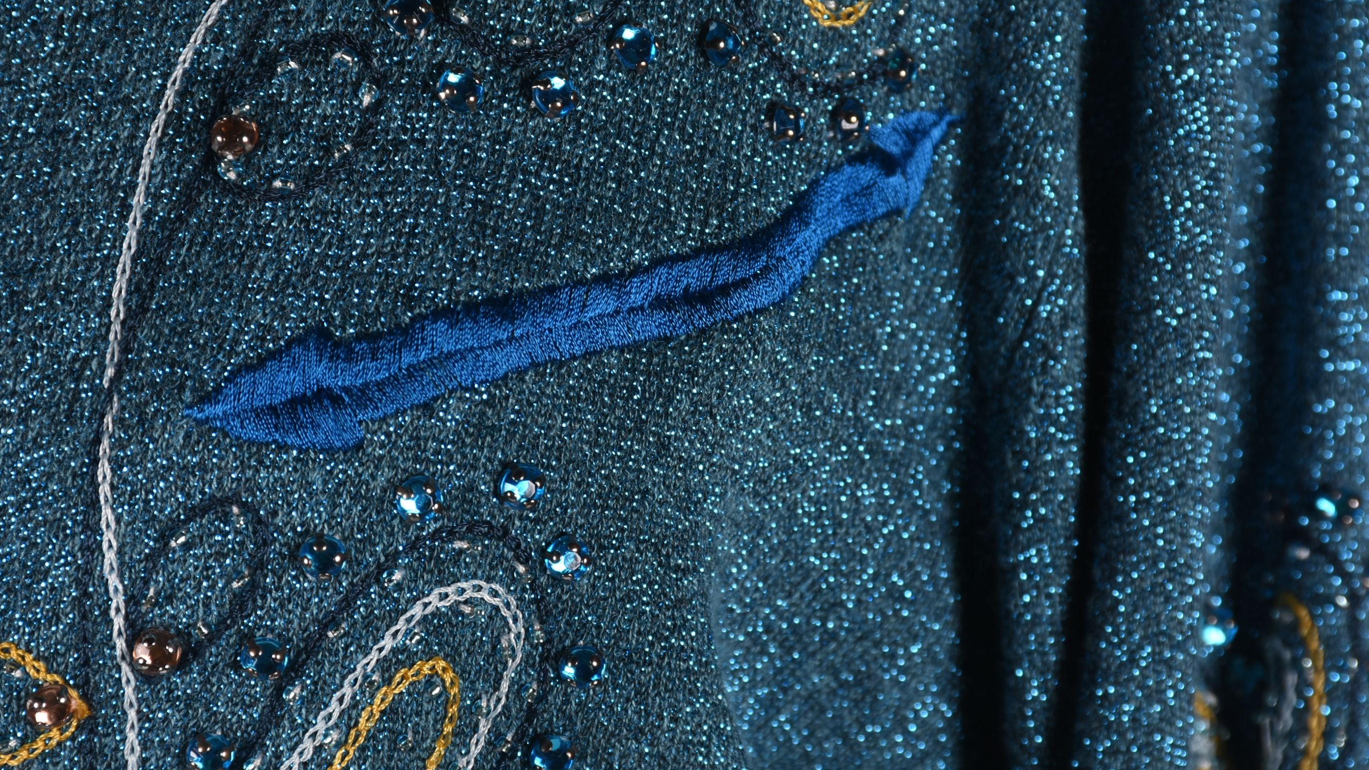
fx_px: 8639
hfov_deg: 9.1
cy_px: 323
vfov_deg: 5.1
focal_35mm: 238
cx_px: 704
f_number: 11
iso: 200
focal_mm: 140
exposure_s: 1/125
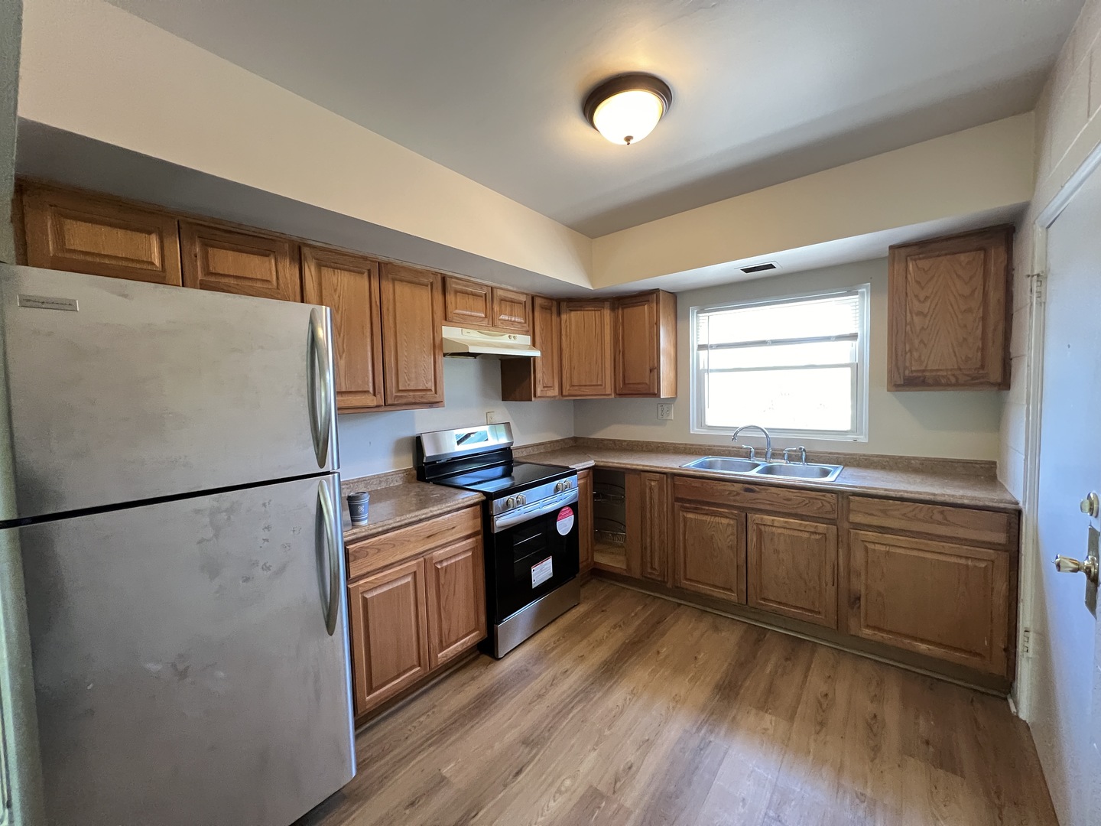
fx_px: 413
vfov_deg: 89.9
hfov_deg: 106.2
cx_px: 550
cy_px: 413
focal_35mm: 13
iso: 400
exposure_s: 1/60
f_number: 1.8
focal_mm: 1.57
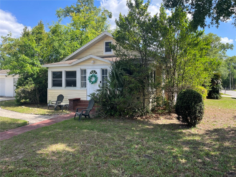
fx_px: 177
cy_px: 88
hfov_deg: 67.3
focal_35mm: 26
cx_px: 118
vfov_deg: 53.1
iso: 50
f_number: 1.6
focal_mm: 5.1
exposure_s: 1/951
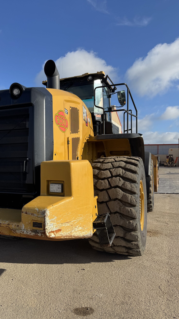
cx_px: 62
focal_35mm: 27
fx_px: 228
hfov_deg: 42.4
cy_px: 161
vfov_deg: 69.9
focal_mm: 6.76
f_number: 1.78
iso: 80
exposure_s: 1/4049
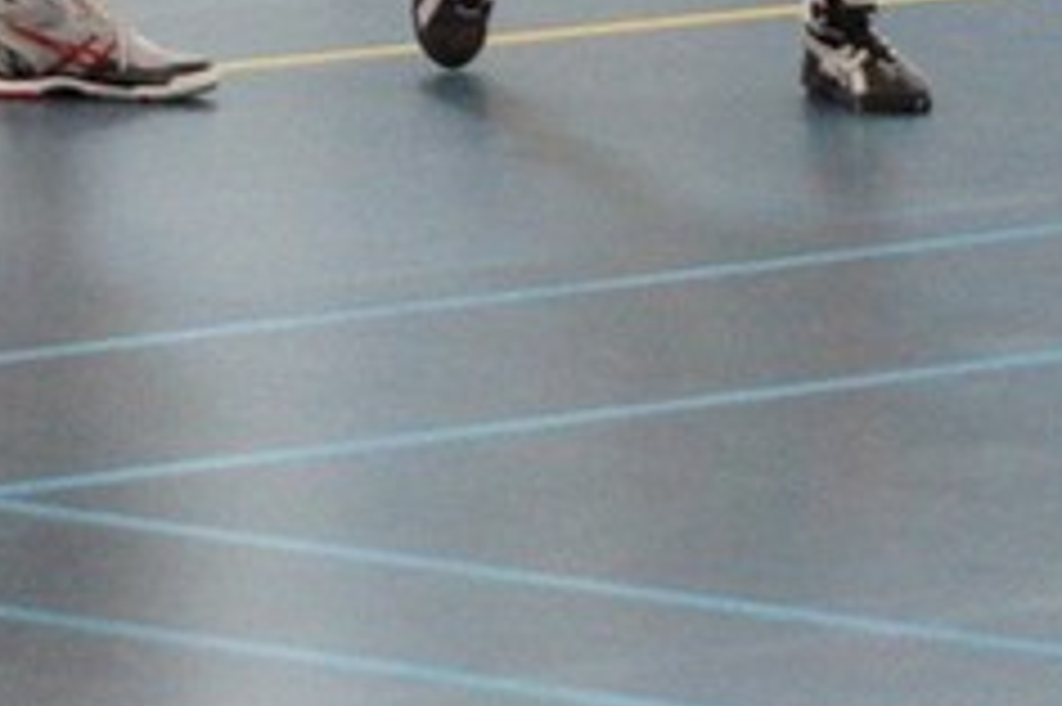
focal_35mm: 325
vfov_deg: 4.2
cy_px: -652
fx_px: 9581
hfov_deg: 6.3
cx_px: 684
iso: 1600
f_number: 4
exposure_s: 1/250
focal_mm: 50
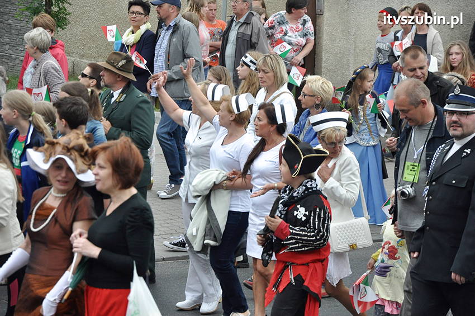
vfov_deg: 8.7
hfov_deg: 13.1
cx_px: 238
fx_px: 2076
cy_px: 158
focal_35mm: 158
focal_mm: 105
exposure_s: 1/1000
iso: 1250
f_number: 6.3
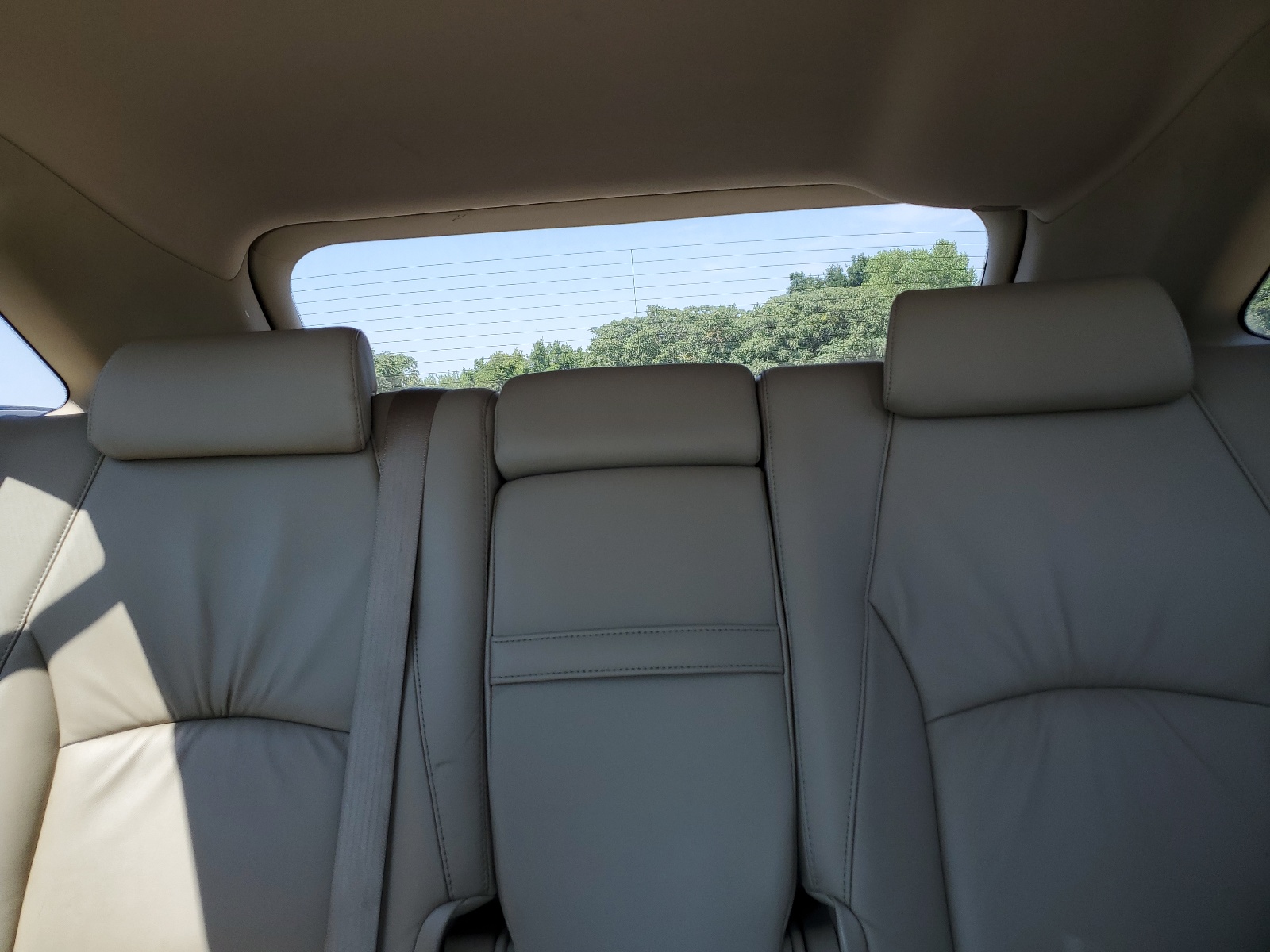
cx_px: 635
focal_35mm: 26
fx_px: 954
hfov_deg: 67.3
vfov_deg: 53.1
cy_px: 476
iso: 50
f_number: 1.5
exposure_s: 1/312
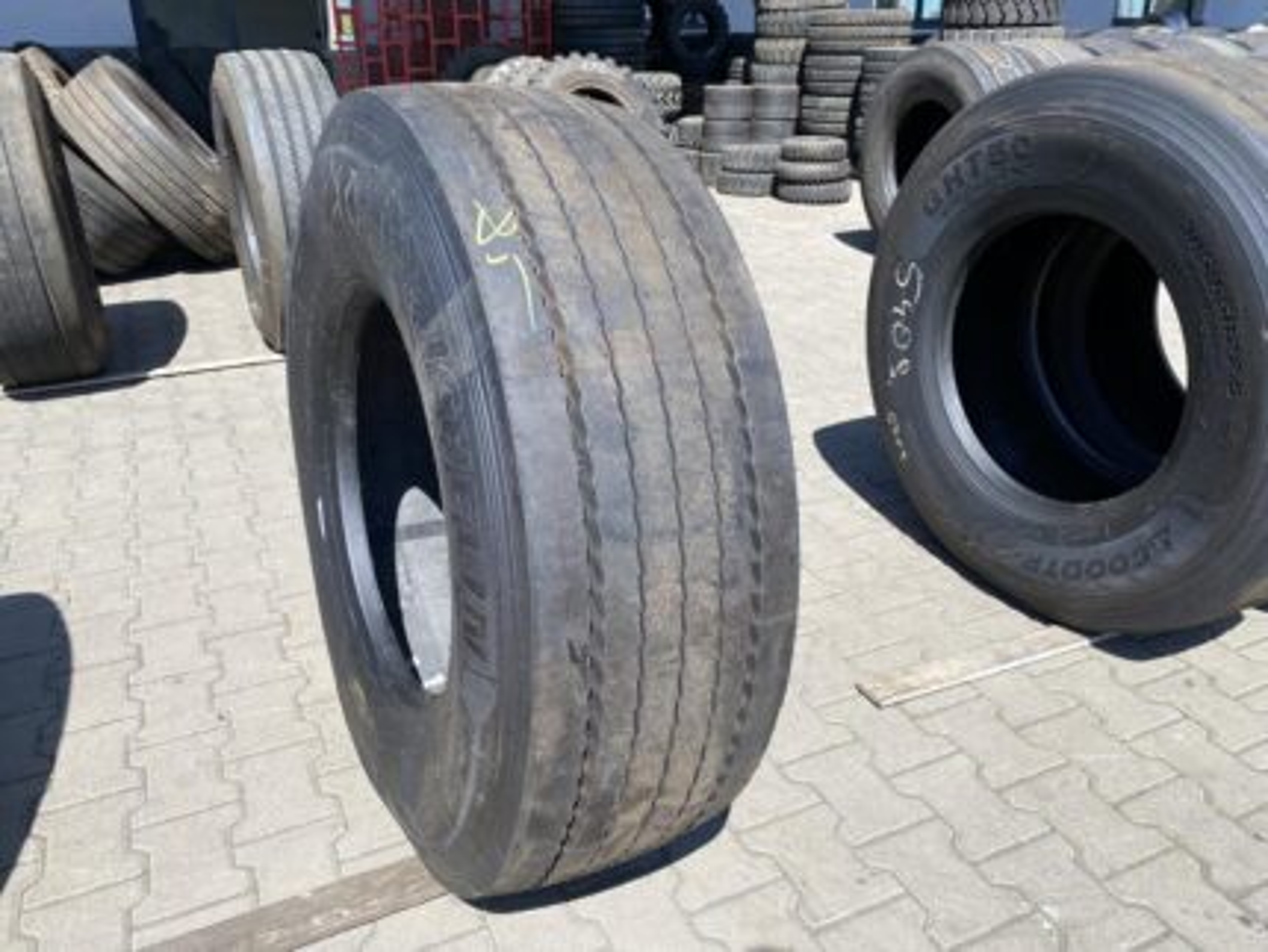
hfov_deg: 67.3
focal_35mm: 26
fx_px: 953
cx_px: 634
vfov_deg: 53.1
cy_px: 476
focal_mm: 4.25
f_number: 1.8
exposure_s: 1/1504
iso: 32
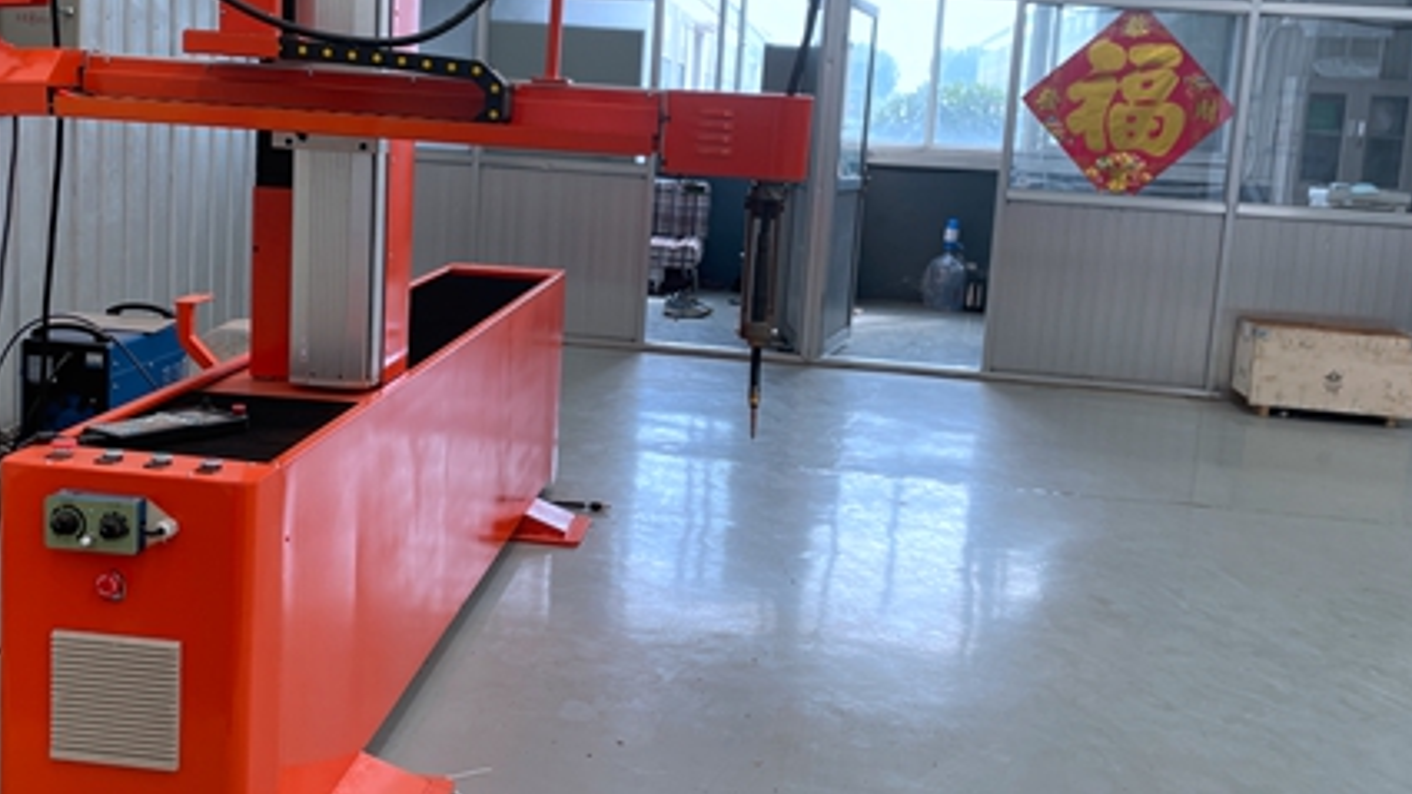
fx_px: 1498
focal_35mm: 40
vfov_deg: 29.6
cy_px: 332
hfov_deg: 50.4
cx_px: 618
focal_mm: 4.2
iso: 32
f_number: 1.6
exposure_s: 1/125
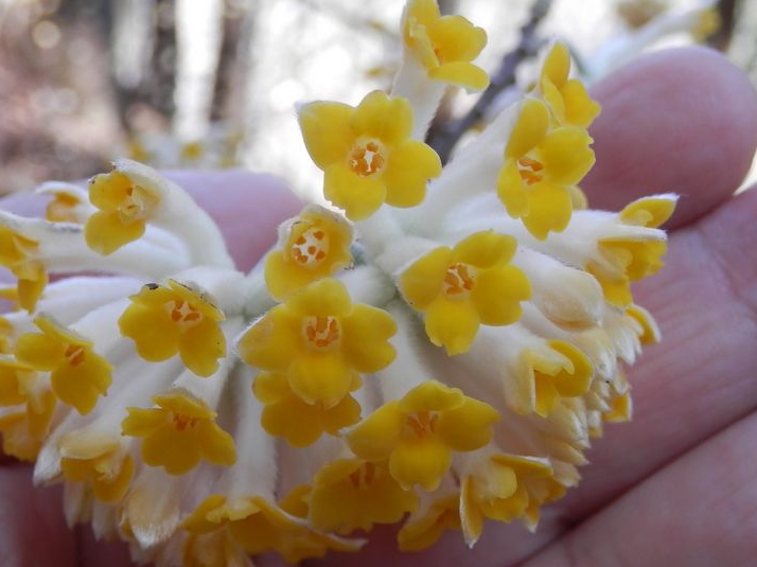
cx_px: 358
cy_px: 284
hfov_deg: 50.1
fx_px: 809
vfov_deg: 38.6
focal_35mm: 37
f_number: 3.4
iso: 80
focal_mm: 6
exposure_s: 1/60
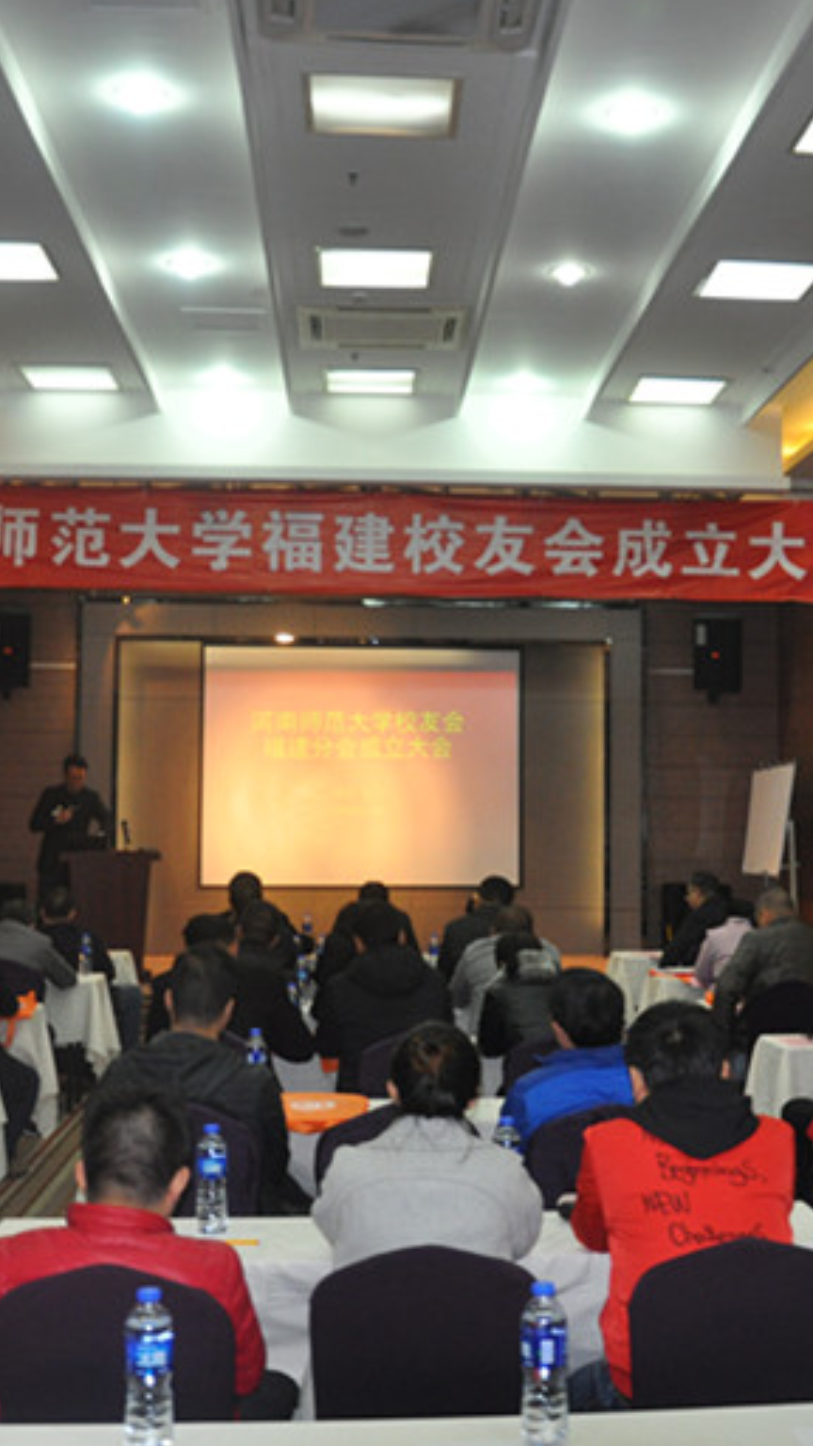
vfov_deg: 47.4
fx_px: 1648
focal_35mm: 43
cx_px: 536
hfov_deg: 27.6
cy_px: 719
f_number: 3.5
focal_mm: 18
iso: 800
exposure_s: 1/100
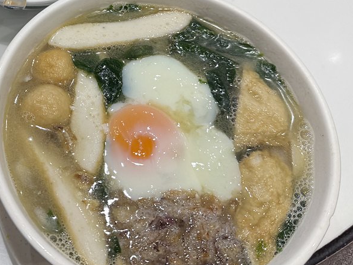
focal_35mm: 49
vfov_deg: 28.6
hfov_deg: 37.0
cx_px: 50
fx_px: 500
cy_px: 28
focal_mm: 6.76
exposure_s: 1/202
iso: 64
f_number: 1.78
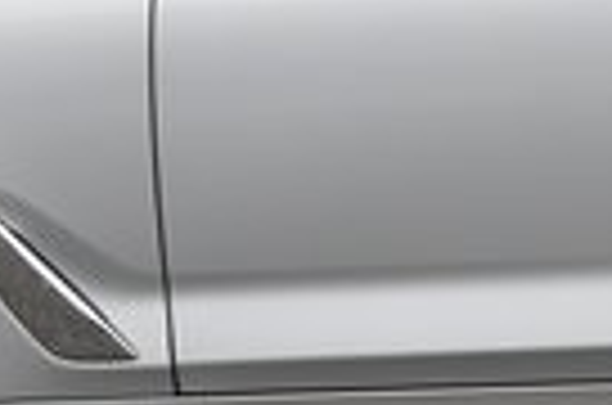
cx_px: 1040
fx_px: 6282
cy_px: -70
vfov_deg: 3.7
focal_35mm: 370
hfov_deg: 5.5
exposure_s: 1/100
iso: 100
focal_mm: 32.7
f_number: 4
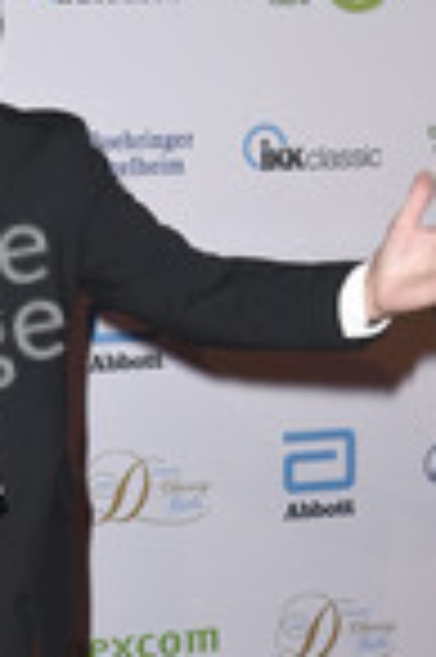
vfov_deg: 19.4
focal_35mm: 104
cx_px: -36
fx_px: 1894
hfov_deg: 12.9
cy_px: 558
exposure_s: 1/200
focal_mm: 38
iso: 640
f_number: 5.6
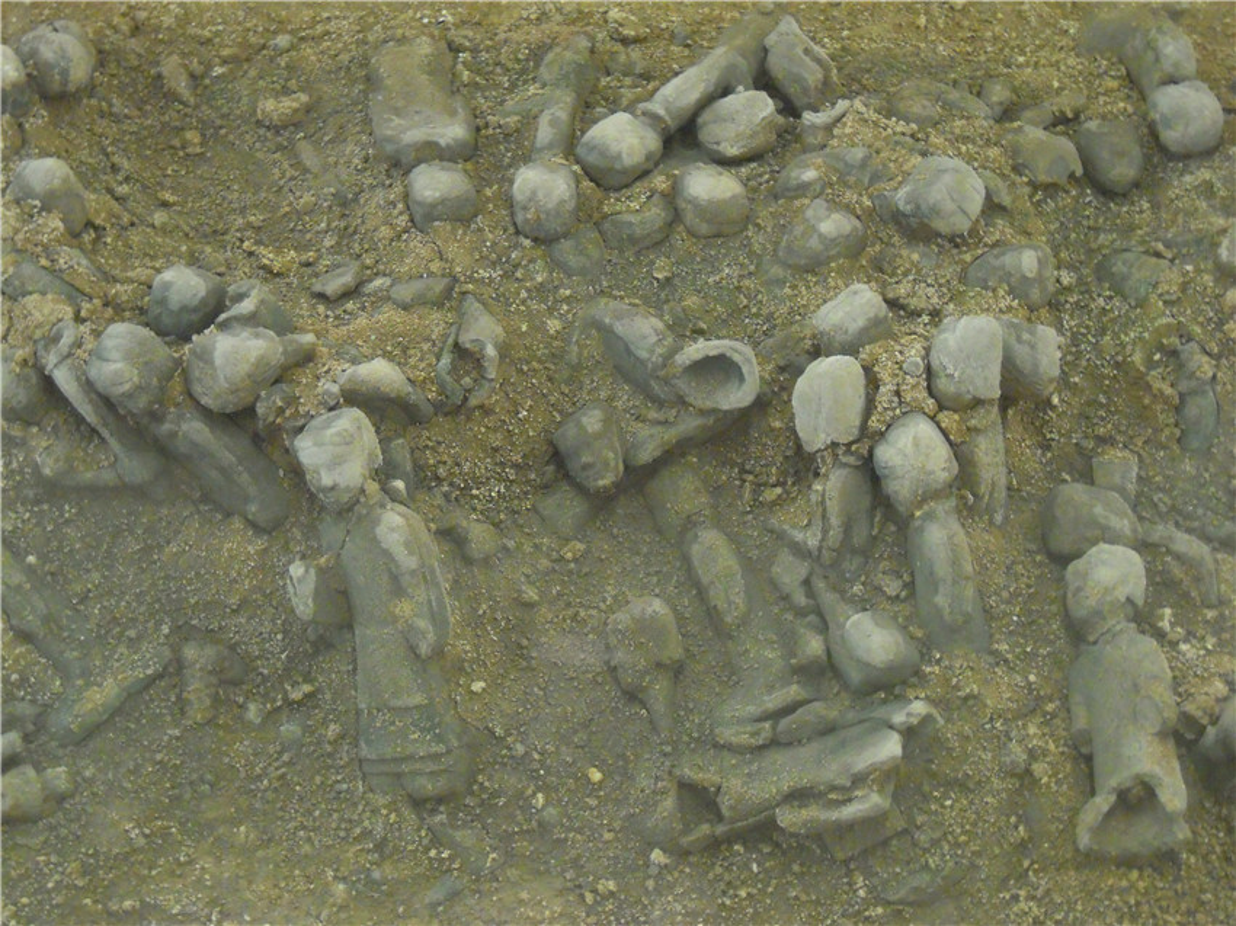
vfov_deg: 23.3
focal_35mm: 63
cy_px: 463
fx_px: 2249
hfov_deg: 30.7
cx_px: 618
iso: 800
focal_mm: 11.2
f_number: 4
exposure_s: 1/8
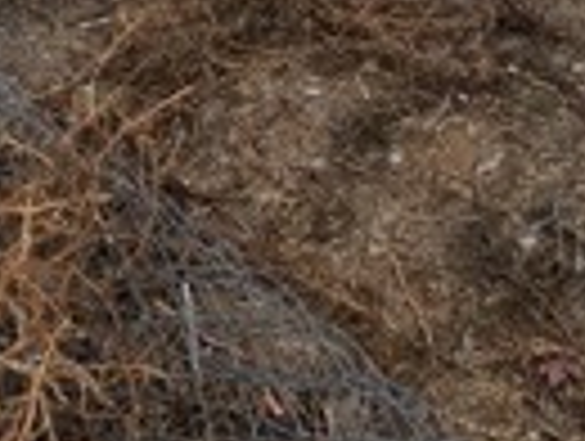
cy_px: -626
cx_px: 400
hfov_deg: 29.9
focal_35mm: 64
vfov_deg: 14.5
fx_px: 1084
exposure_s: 1/970
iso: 40
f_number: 1.9
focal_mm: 2.2
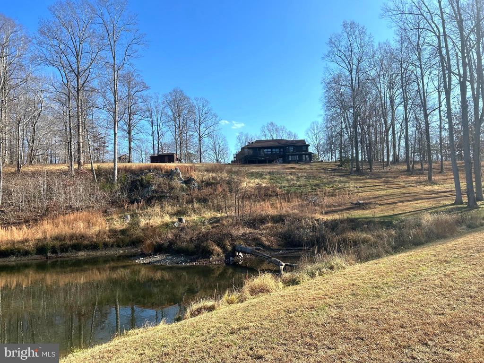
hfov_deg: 67.3
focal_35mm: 26
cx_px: 242
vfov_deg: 53.1
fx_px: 364
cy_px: 182
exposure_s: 1/2404
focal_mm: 5.7
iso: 50
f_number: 1.5
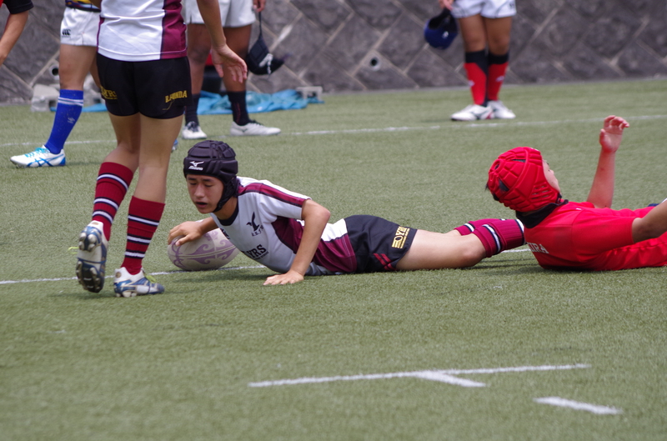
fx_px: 5821
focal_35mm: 315
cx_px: 334
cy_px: 220
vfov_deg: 4.3
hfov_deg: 6.6
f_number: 7.1
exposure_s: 1/640
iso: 400
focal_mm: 210
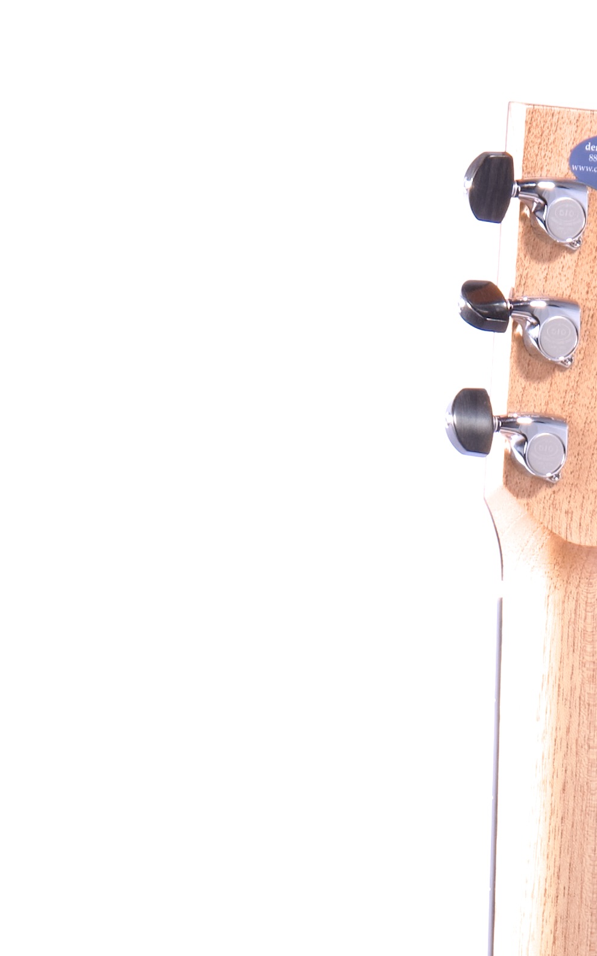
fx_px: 5964
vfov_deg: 8.9
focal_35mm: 229
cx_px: 595
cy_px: 1554
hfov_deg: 5.7
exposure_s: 1/50
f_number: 20
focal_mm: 62
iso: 100
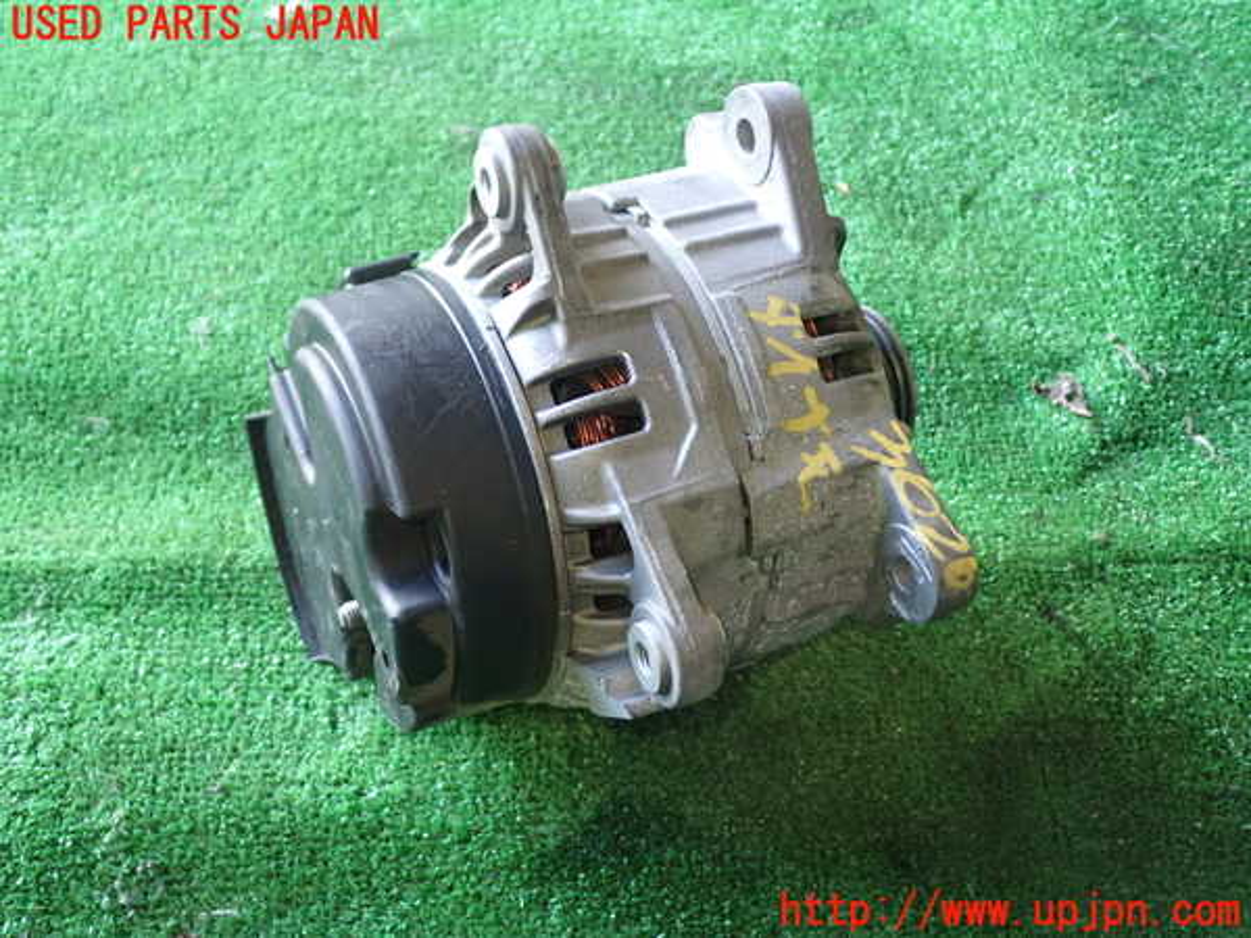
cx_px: 626
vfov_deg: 37.7
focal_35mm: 38
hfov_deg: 49.0
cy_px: 469
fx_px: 1373
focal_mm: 6.83
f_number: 2.7
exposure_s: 1/40
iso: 400
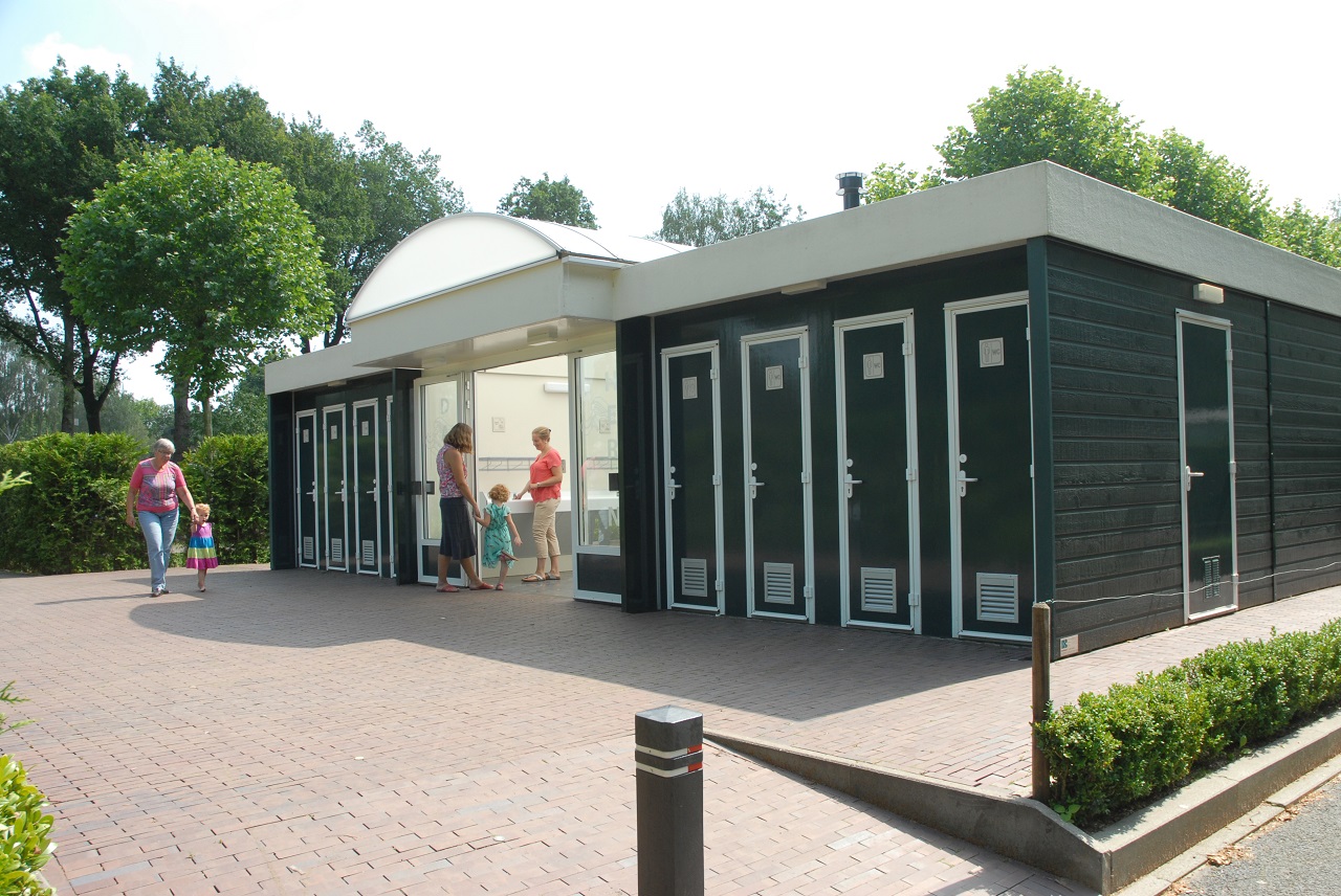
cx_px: 670
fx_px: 1007
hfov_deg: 67.3
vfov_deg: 48.0
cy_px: 448
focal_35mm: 27
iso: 200
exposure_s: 1/180
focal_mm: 18
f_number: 6.3
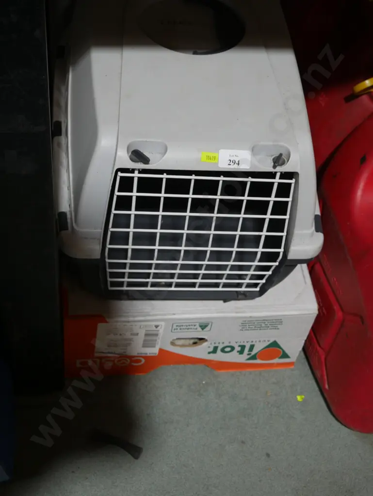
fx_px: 746
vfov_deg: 36.8
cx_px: 186
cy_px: 248
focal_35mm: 52
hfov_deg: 28.1
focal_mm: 26
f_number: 5.3
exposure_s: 1/60
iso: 500
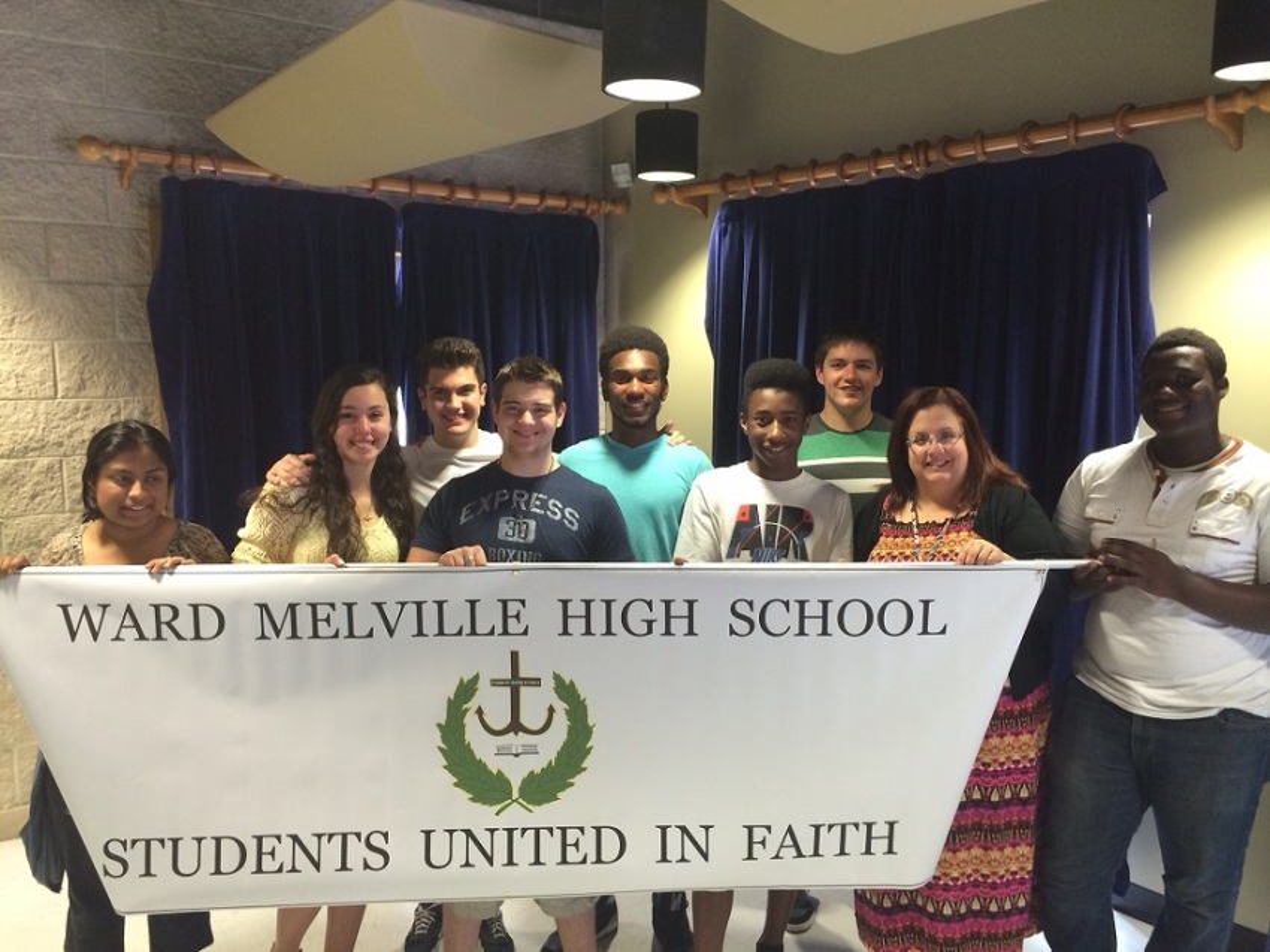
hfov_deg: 60.0
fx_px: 1100
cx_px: 635
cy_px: 476
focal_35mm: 30
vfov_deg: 46.8
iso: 125
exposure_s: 1/30
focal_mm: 4.12
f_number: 2.2
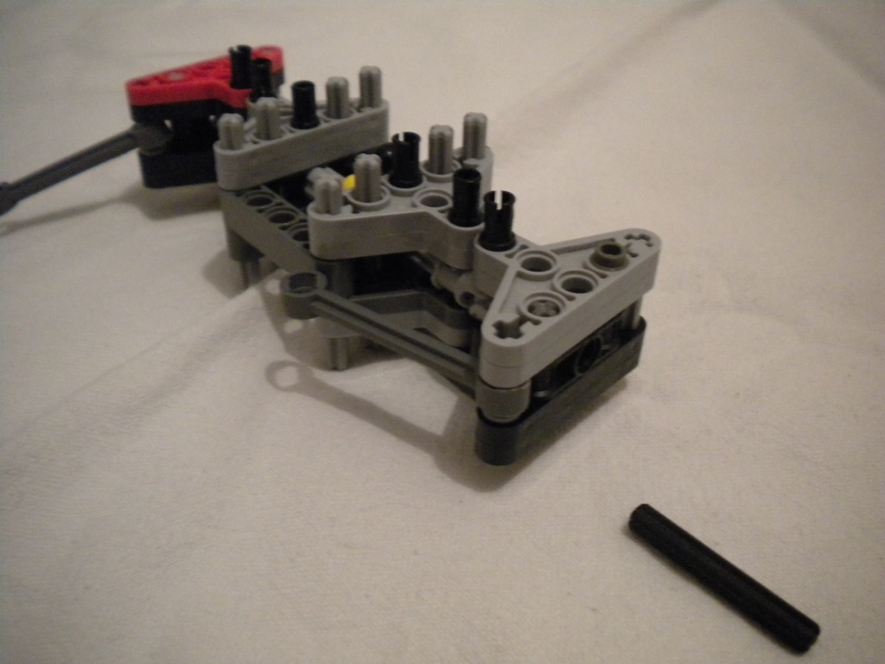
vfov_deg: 40.7
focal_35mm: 35
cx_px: 442
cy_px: 332
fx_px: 895
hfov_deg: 52.6
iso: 800
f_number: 3.1
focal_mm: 6.3
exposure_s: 1/25.2
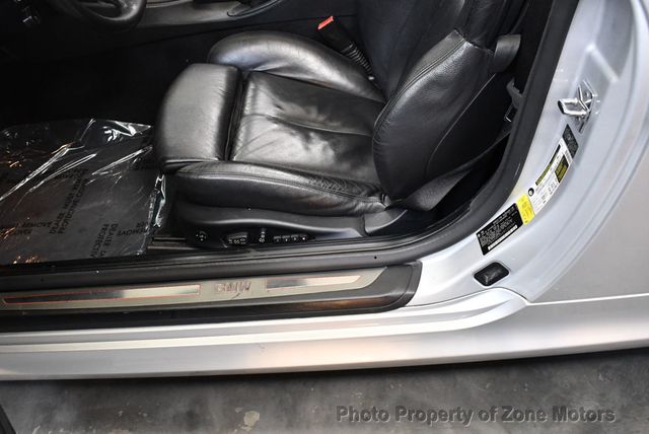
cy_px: 217
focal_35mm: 36
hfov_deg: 53.1
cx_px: 324
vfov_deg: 36.9
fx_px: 650
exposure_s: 1/125
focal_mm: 18
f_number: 3.5
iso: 1800
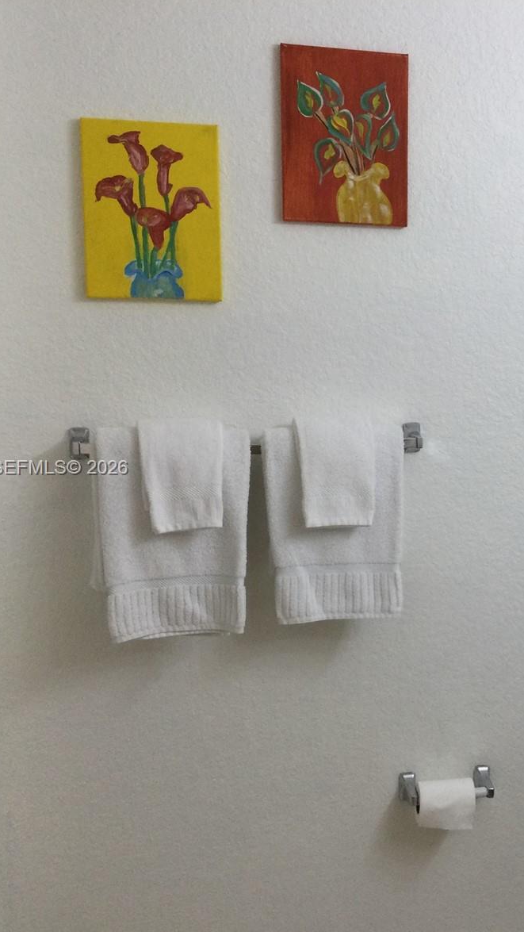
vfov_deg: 44.6
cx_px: 515
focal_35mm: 46
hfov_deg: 24.8
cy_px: 469
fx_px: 1136
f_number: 2.4
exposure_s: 1/40
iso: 32
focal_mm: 3.3
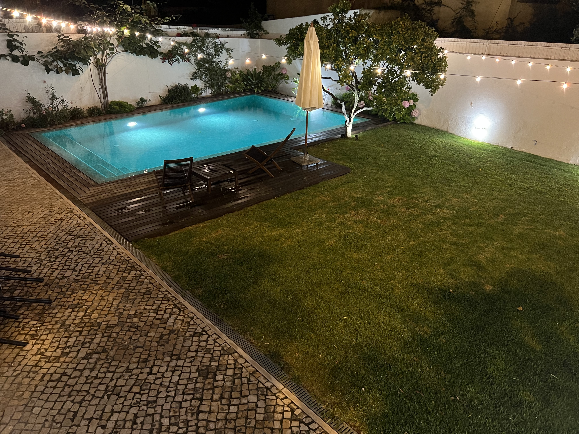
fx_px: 435
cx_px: 290
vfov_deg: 53.1
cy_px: 217
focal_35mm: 26
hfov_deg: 67.3
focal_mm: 5.7
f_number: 1.5
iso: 500
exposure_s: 1/25
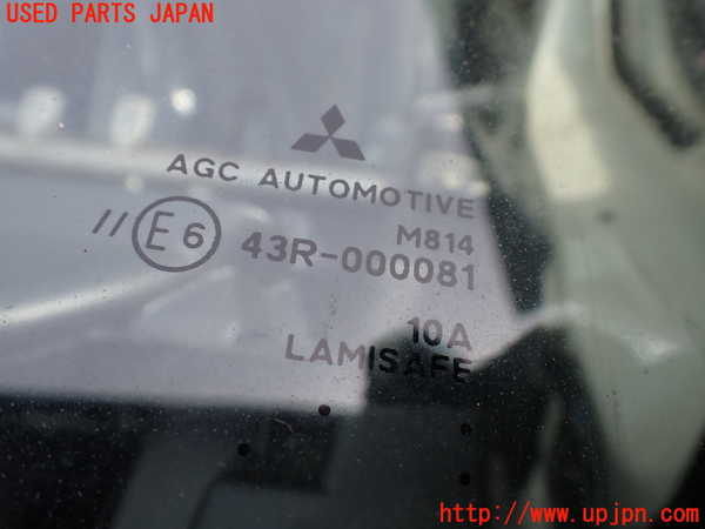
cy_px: 264
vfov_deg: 46.8
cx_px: 352
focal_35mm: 30
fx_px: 611
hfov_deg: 60.0
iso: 100
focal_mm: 5.4
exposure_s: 1/500
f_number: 3.2
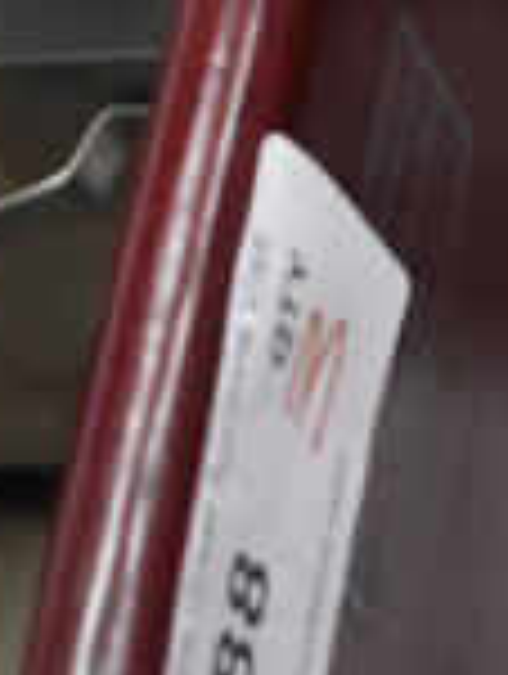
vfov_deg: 12.5
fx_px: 3083
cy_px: 358
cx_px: 1268
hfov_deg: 8.5
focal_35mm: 158
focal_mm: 18
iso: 2800
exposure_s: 1/125
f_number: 3.5
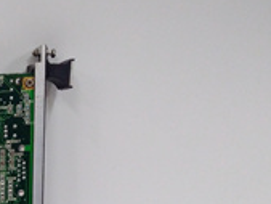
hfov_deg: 21.4
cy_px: 267
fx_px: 627
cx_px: -109
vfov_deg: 17.3
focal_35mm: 80
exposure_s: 1/33
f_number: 2
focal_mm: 3.79
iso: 285
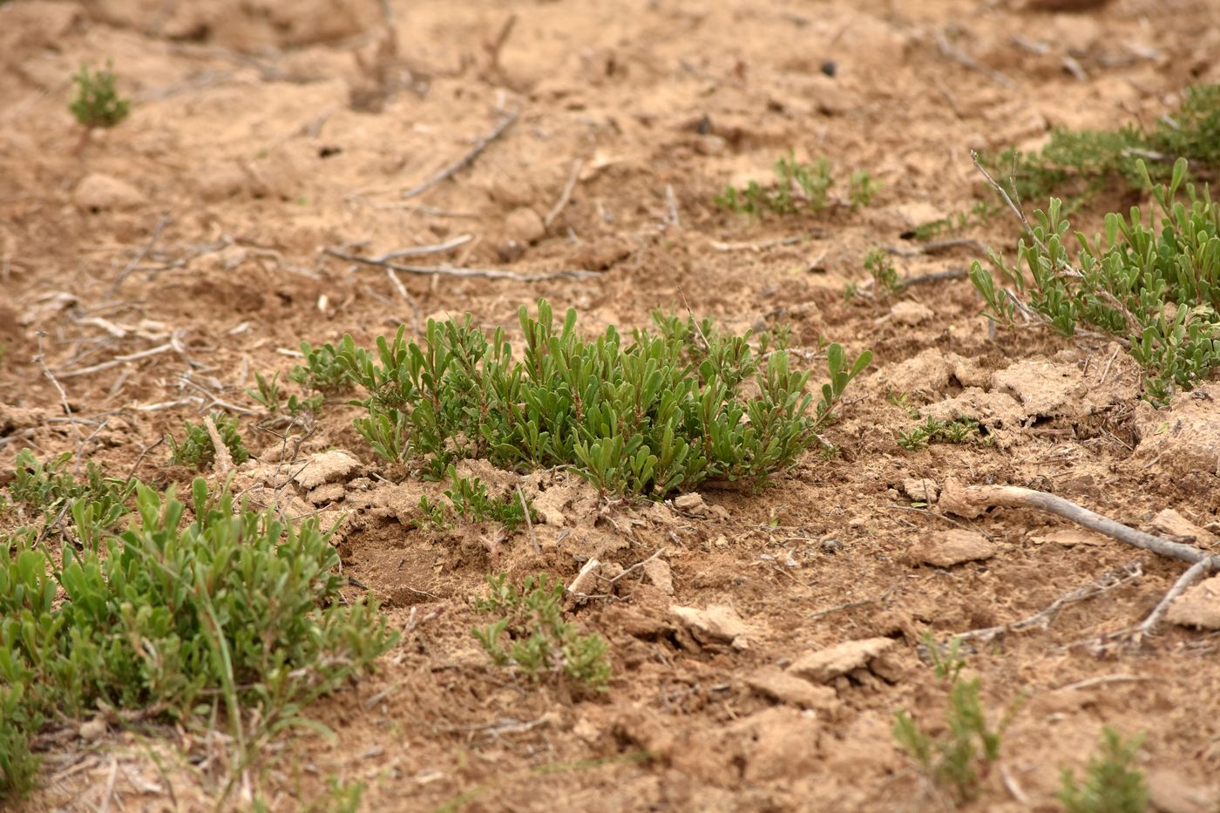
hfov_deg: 11.0
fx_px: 6353
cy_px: 406
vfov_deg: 7.3
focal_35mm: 188
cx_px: 610
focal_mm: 125
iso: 250
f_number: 7.1
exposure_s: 1/800
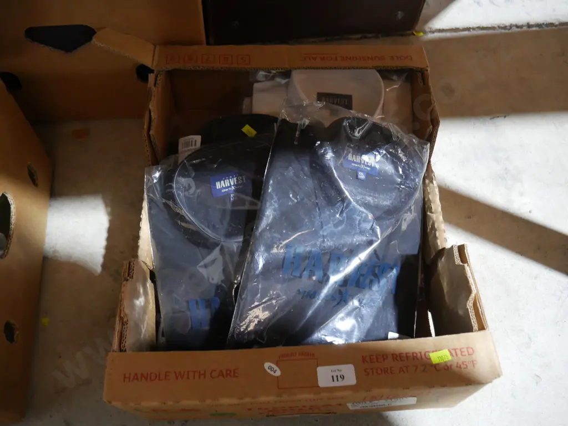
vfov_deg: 46.8
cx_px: 284
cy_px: 213
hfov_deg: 59.9
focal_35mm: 30
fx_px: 492
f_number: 4
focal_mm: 15
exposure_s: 1/60
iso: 2000
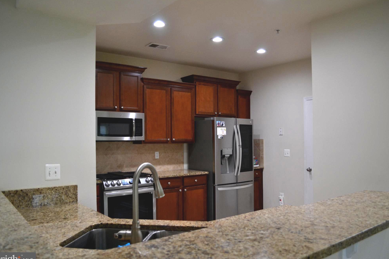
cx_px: 194
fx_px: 302
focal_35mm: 28
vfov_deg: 46.4
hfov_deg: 65.5
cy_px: 132
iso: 400
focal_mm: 18
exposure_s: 1/60
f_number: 3.5
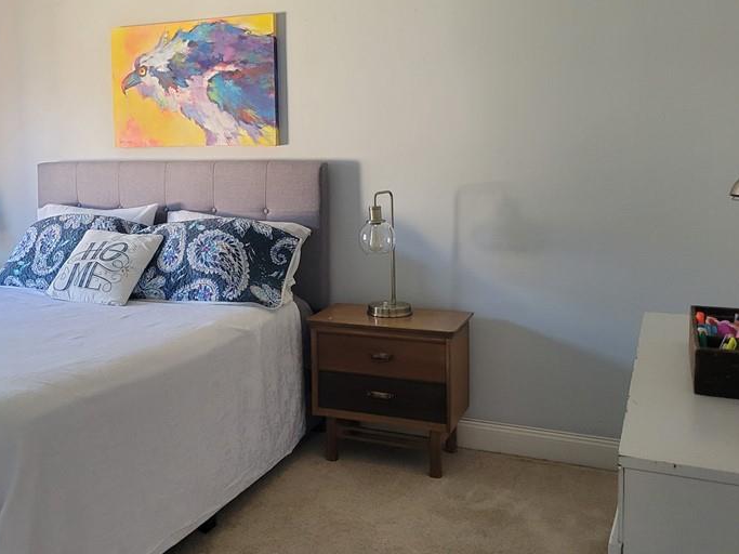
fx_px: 832
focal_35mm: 39
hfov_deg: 46.9
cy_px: 199
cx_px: 233
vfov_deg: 36.5
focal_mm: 5.4
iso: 320
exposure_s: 1/119
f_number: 1.8
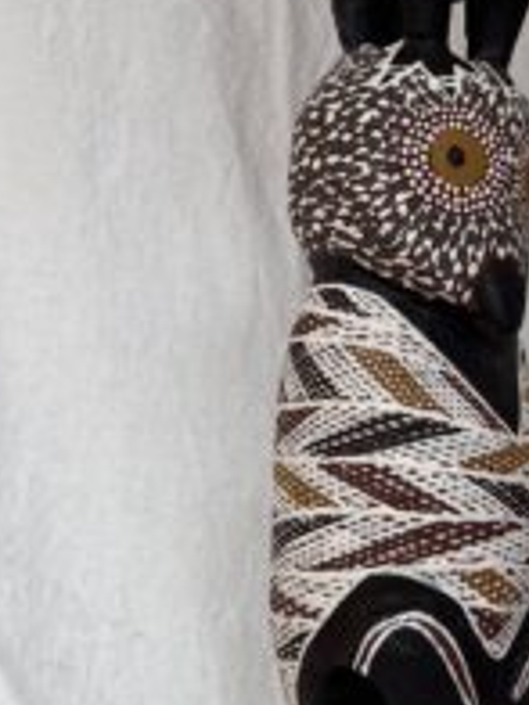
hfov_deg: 17.2
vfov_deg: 22.6
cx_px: 461
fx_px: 1732
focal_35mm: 85
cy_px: 119
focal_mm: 5.7
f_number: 1.5
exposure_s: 1/814
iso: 50
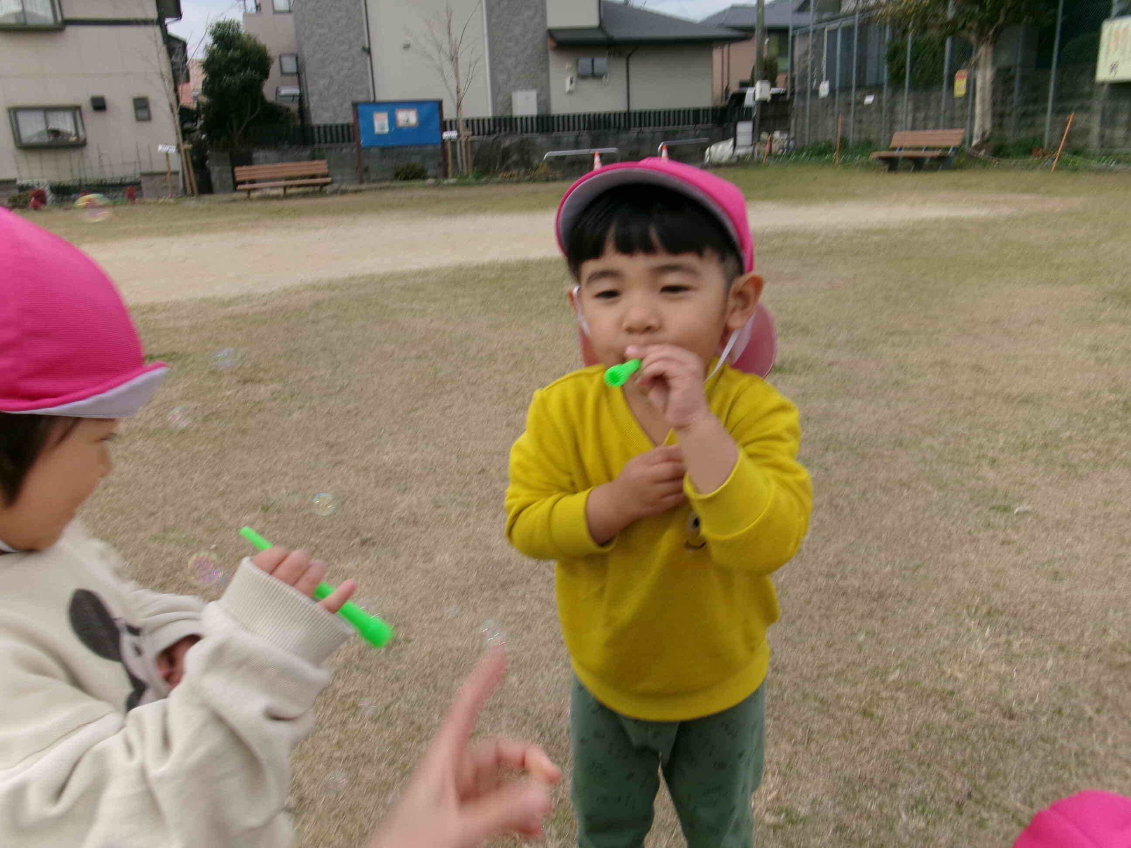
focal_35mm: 28
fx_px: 915
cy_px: 424
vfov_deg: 49.7
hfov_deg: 63.4
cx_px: 566
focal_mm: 5.1
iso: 100
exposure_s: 1/45
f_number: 10.8
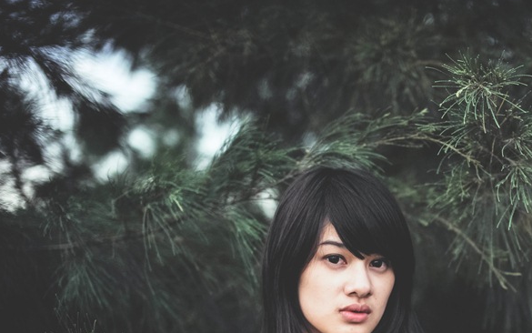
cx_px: 437
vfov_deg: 14.9
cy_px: 273
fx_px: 1262
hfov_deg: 23.4
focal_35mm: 87
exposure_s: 1/1250
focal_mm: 50
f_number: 1.8
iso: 200
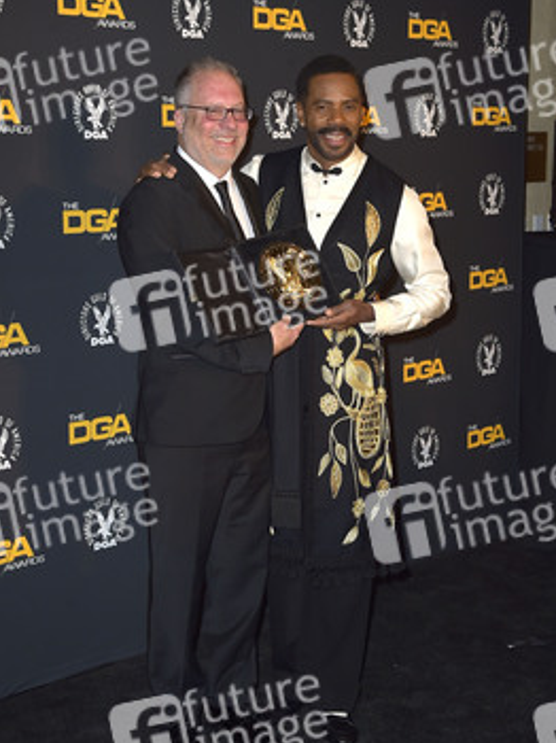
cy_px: 408
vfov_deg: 34.9
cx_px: 281
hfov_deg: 26.5
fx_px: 1179
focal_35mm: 55
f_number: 6.3
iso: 640
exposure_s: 1/250
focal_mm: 50
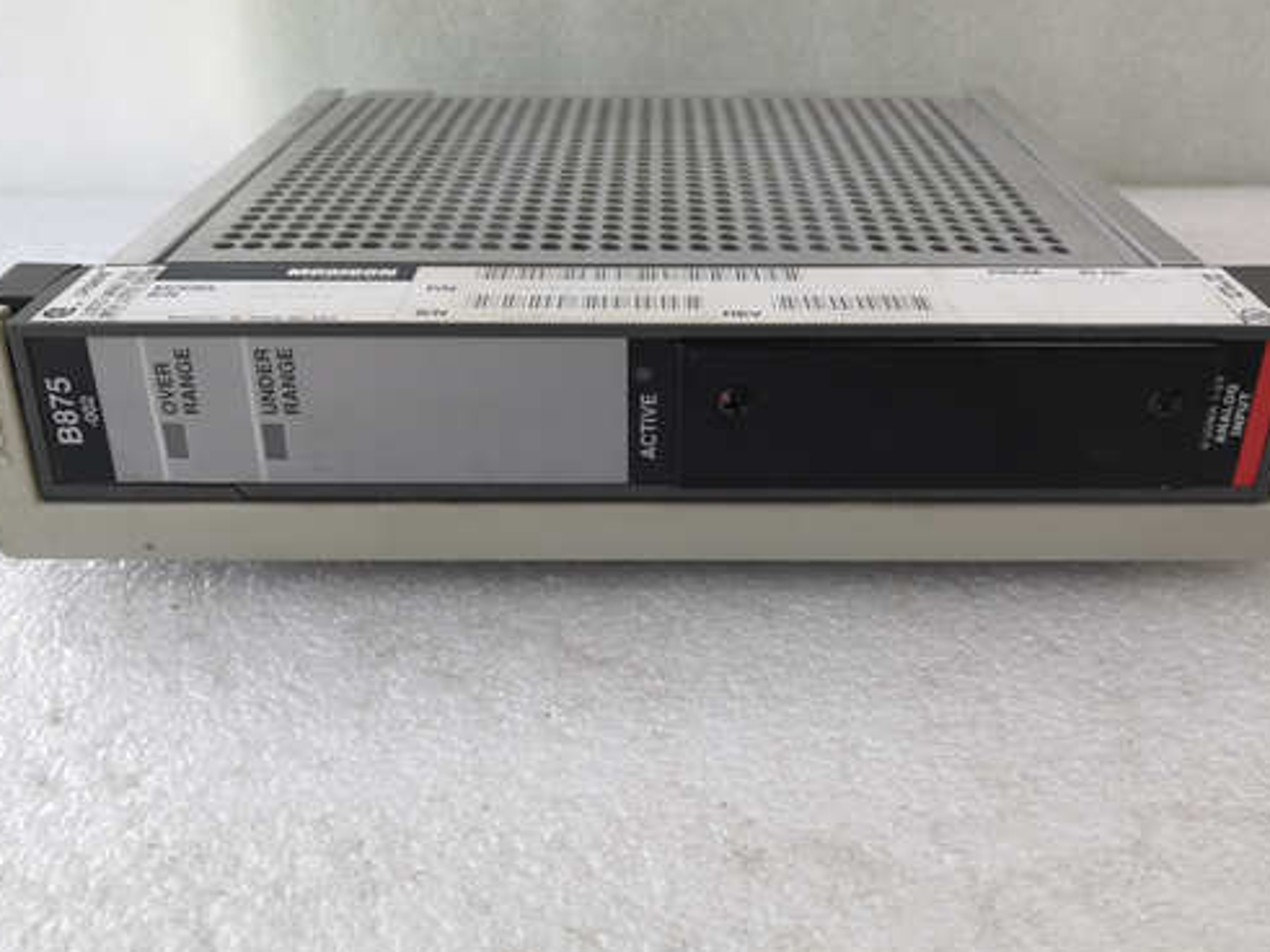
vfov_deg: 42.8
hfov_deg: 55.4
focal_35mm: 33
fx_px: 1210
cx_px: 634
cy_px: 411
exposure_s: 1/50
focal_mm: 3.95
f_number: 1.8
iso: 50
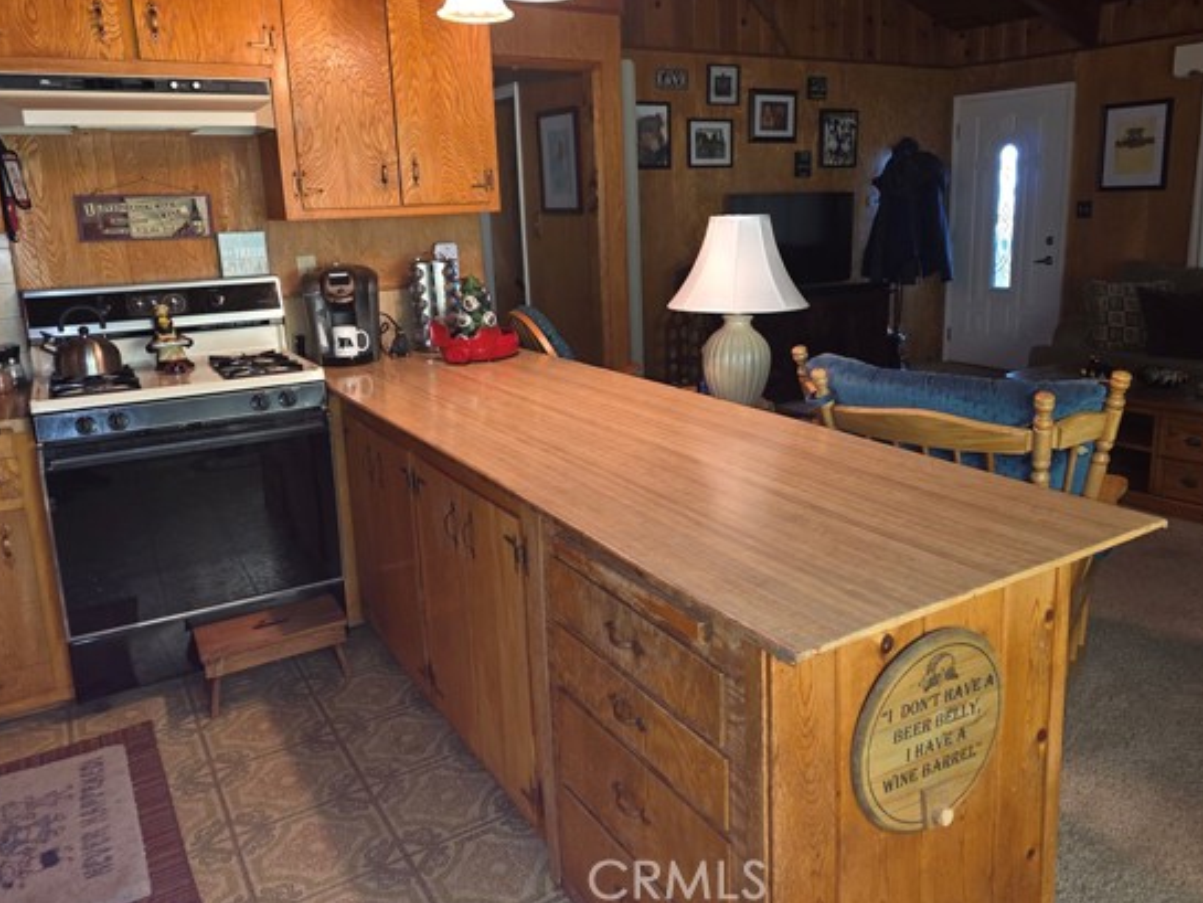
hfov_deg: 65.3
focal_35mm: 27
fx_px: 939
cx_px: 636
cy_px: 382
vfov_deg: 51.2
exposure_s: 1/24
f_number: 1.7
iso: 160
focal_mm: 6.3
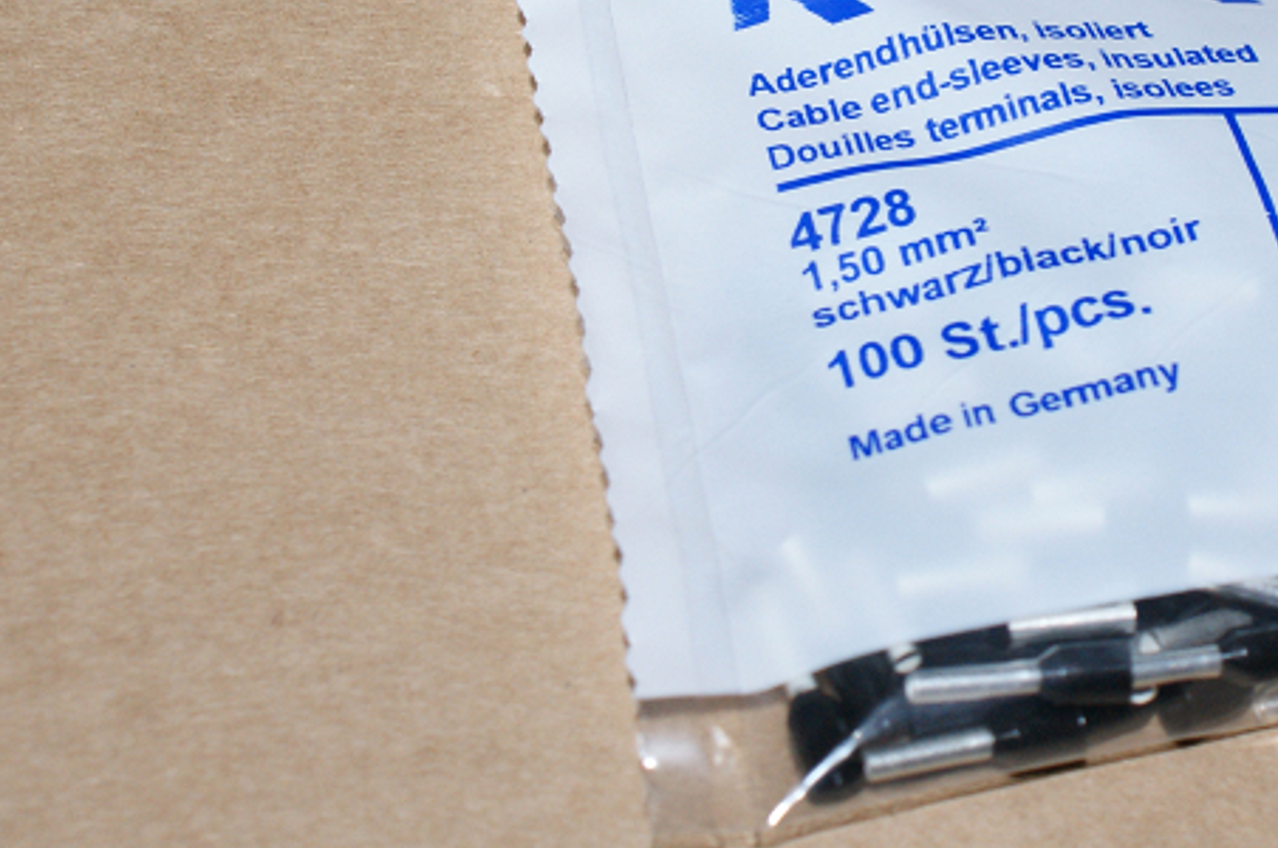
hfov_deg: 19.8
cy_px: 58
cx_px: 1063
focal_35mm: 102
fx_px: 3616
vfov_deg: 13.2
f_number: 6.3
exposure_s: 1/60
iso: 400
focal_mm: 30
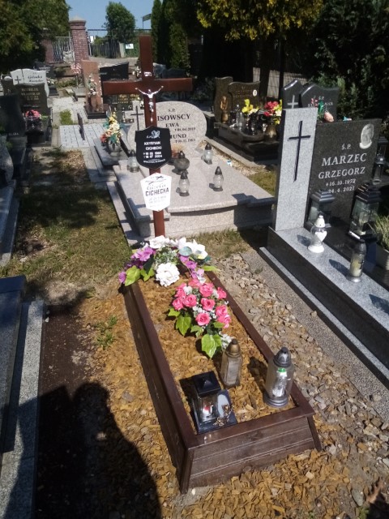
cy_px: 260
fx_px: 390
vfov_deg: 67.3
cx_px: 194
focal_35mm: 26
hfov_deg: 53.1
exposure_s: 1/2179
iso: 109
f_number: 1.8
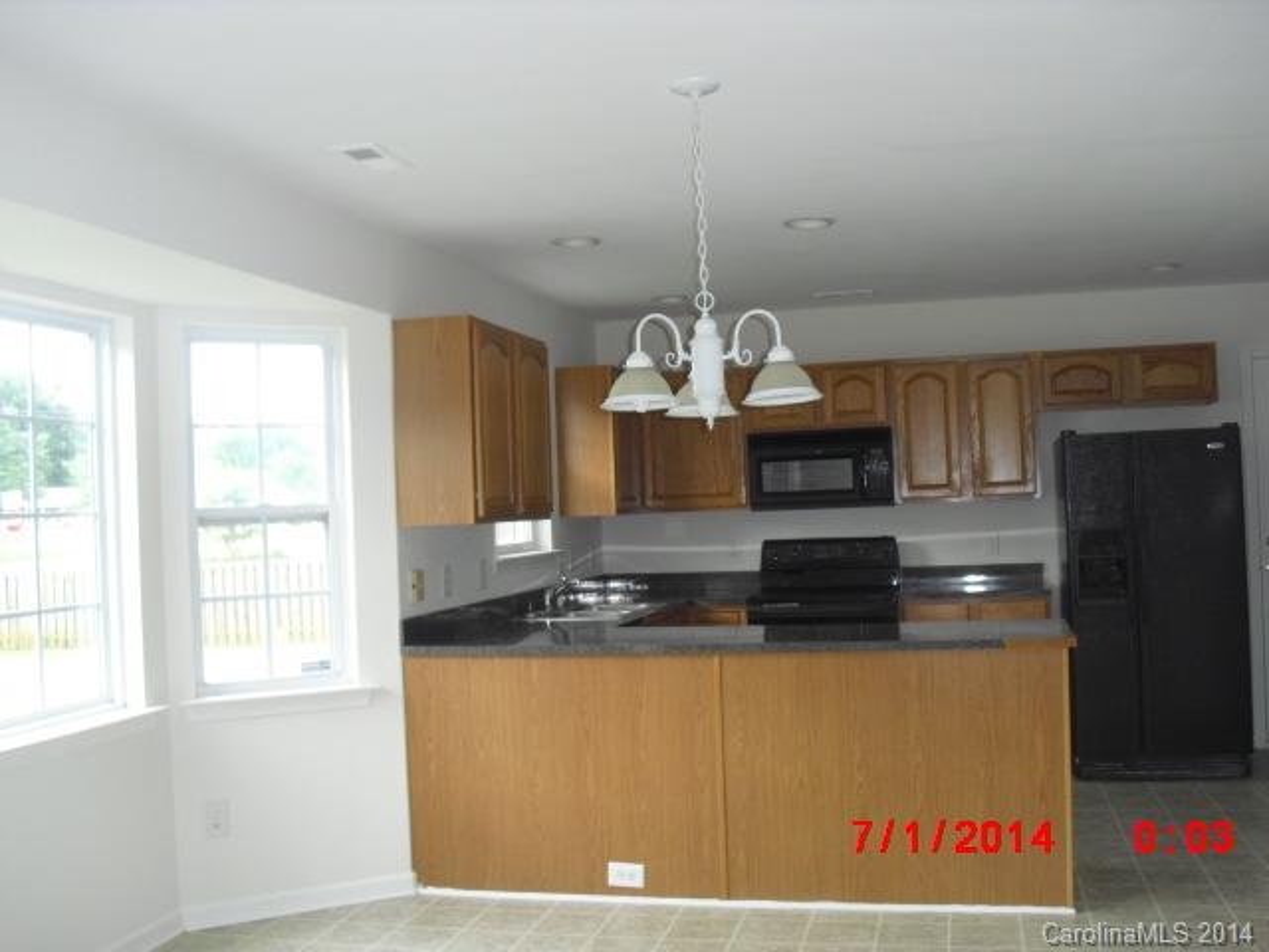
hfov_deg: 51.4
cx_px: 634
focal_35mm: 36
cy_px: 476
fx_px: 1320
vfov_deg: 39.7
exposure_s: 1/100
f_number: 3.1
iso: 200
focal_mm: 6.3
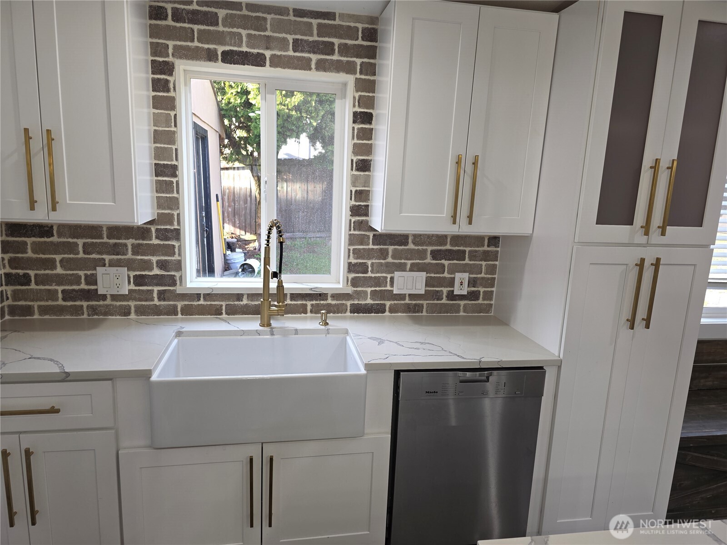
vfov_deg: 58.9
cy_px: 272
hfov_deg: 73.9
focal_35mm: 23
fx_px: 483
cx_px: 364
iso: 40
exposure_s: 1/60
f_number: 1.7
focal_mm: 6.3
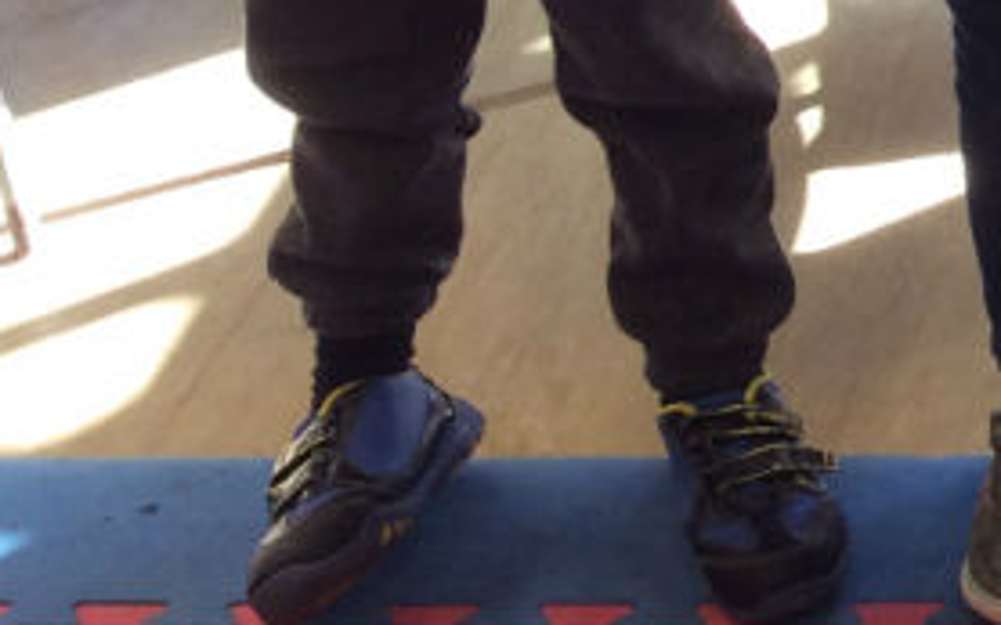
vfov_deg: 10.1
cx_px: 1644
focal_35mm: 120
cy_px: -647
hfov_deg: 15.6
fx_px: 3273
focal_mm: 3.3
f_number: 2.4
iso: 40
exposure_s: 1/40
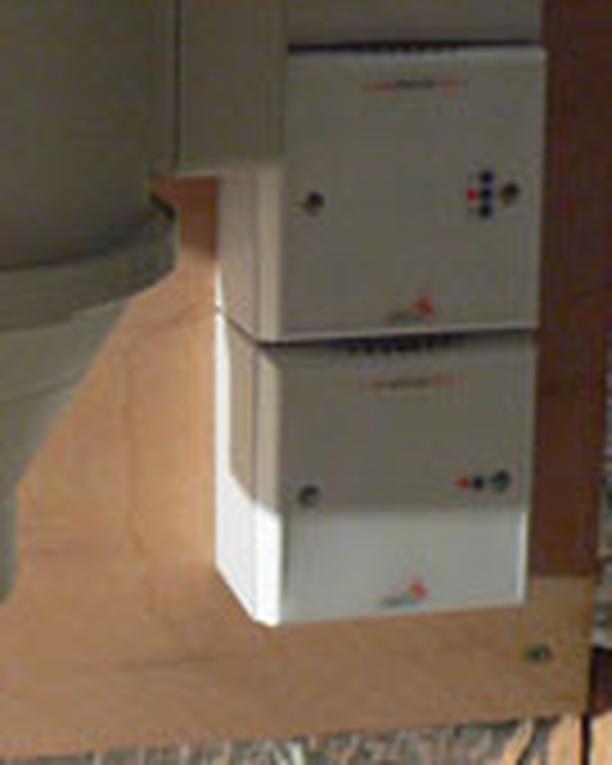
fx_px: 1766
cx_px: -72
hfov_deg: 18.8
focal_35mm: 78
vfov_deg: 24.1
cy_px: 180
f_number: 2.8
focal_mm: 6.3
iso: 200
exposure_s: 1/13
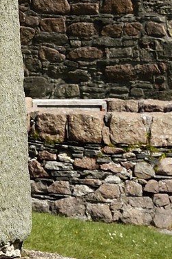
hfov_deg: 4.2
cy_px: -527
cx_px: -232
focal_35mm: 320
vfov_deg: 6.0
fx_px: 2297
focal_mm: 50
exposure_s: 1/320
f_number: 11
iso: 200
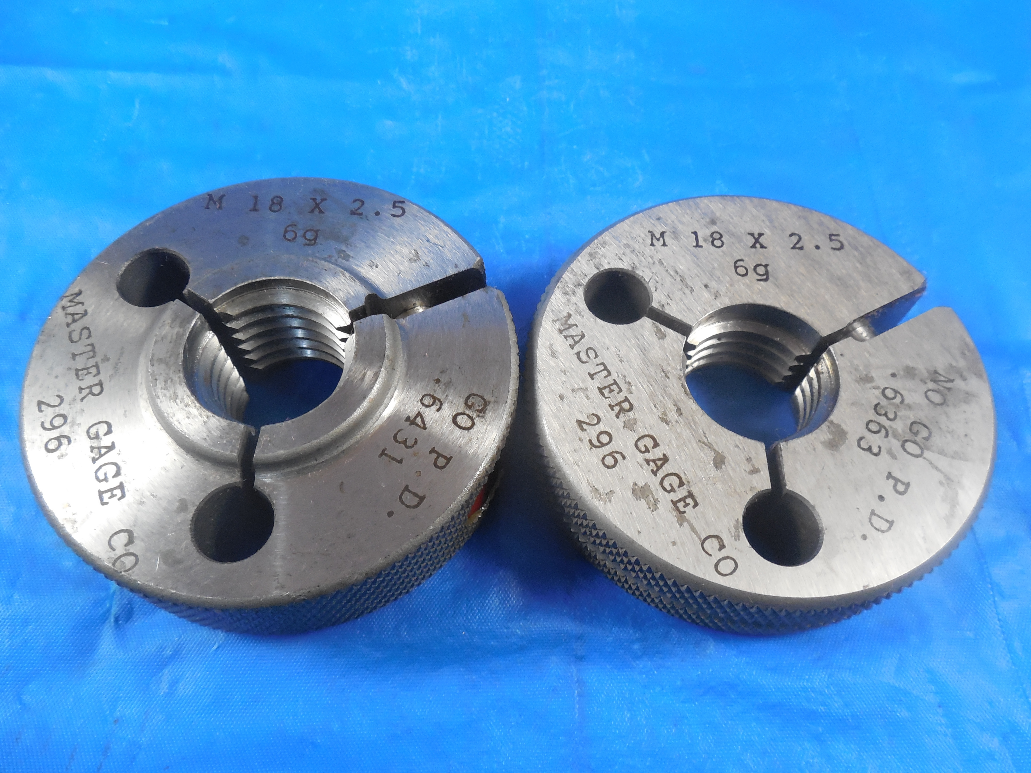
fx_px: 745
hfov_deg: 69.4
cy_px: 386
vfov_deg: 54.9
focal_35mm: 25
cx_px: 516
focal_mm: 4.5
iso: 320
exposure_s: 1/30
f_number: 3.3
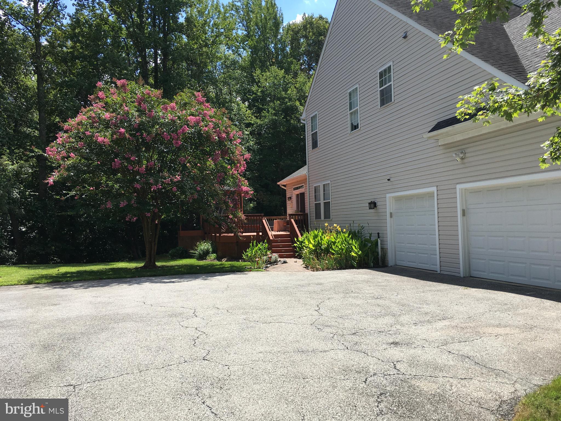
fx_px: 470
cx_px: 280
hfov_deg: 61.7
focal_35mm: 29
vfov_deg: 48.2
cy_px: 210
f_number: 2.2
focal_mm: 4.15
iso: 25
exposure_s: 1/1040
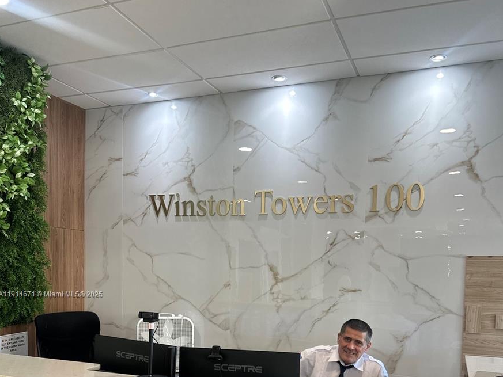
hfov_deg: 55.3
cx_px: 256
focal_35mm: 33
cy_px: 295
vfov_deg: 41.3
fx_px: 480
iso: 125
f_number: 1.78
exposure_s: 1/120
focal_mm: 6.86
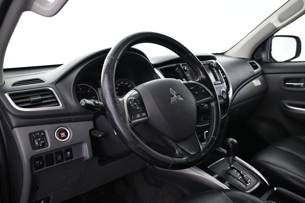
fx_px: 248
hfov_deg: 63.2
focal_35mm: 29
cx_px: 152
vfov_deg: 44.6
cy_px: 102
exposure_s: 1/25
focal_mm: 19.5
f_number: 3.8
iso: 1600
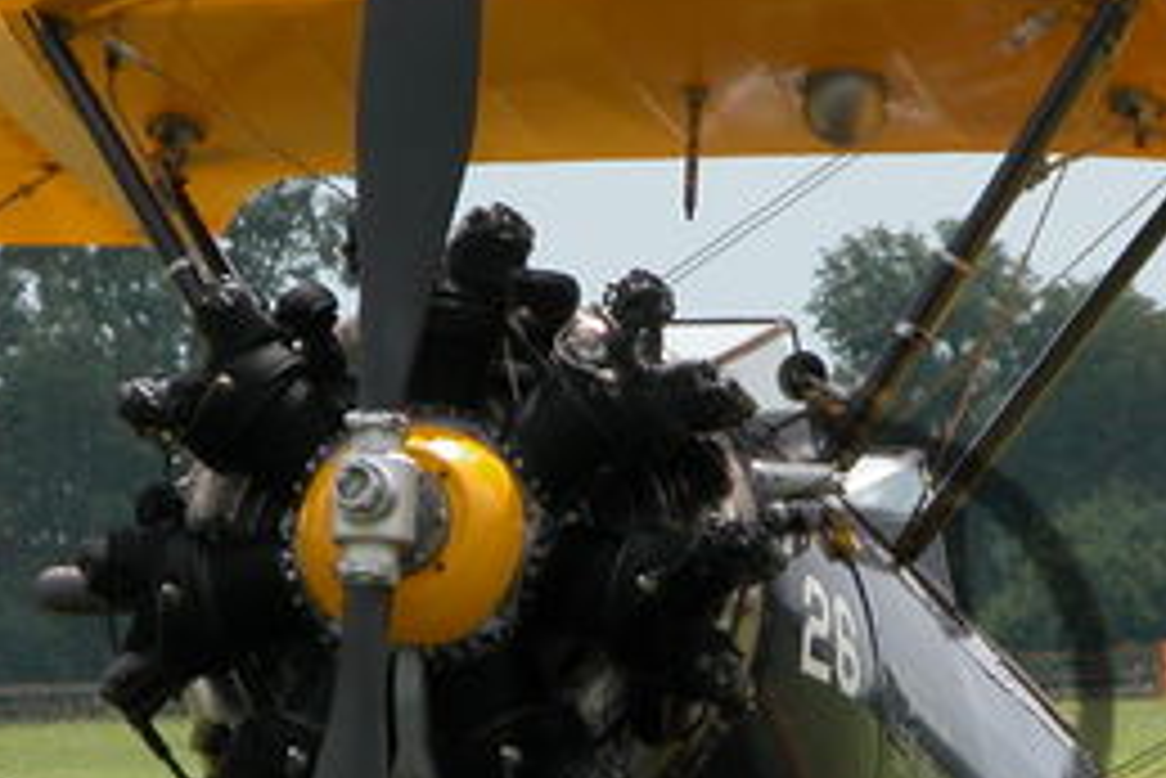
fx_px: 23235
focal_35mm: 717
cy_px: 706
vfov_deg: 1.9
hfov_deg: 2.9
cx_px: 810
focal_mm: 56.7
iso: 100
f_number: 5.8
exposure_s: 1/349
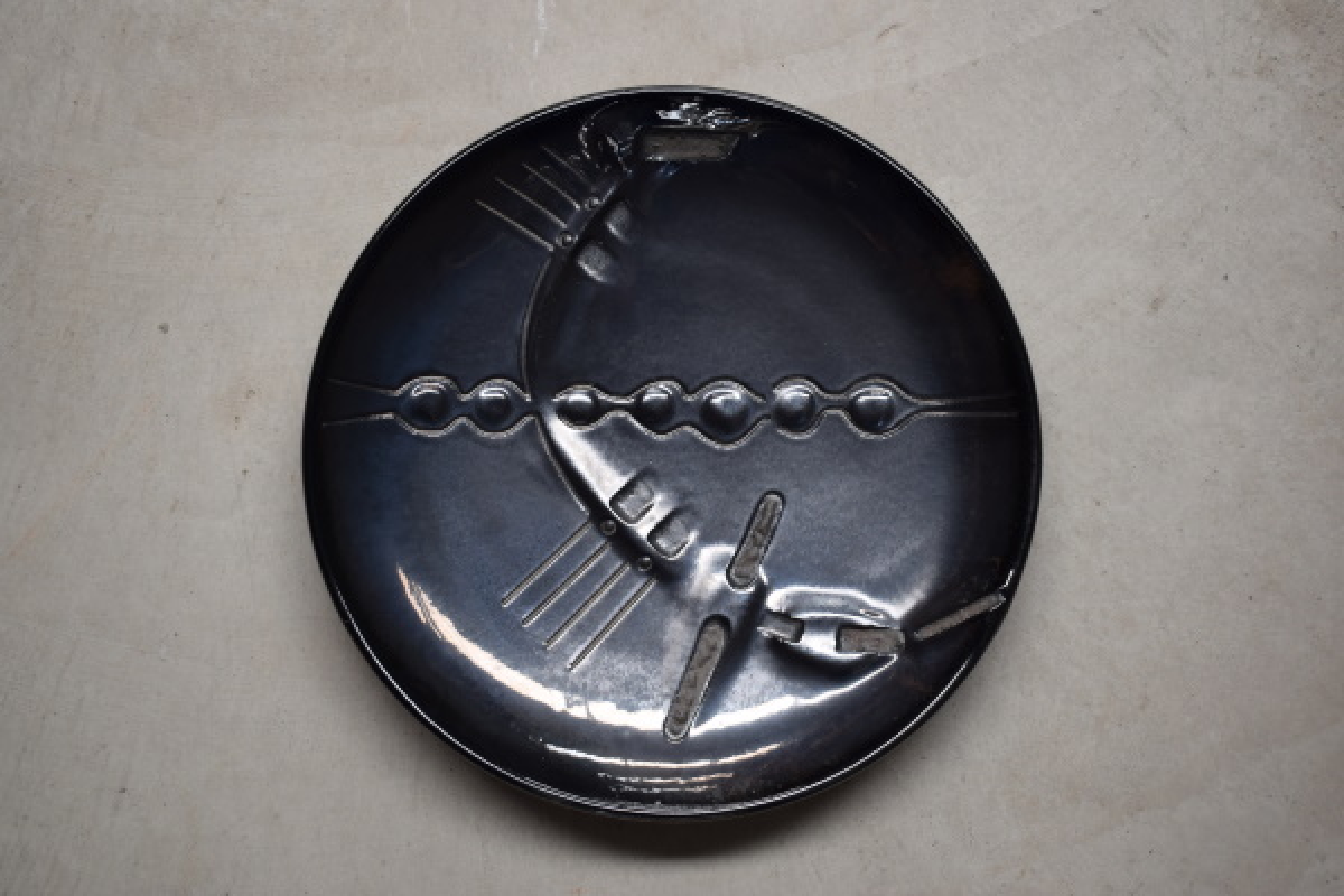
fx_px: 1904
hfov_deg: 38.9
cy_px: 448
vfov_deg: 26.5
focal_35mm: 51
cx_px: 672
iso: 400
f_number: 5
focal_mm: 34
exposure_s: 1/100
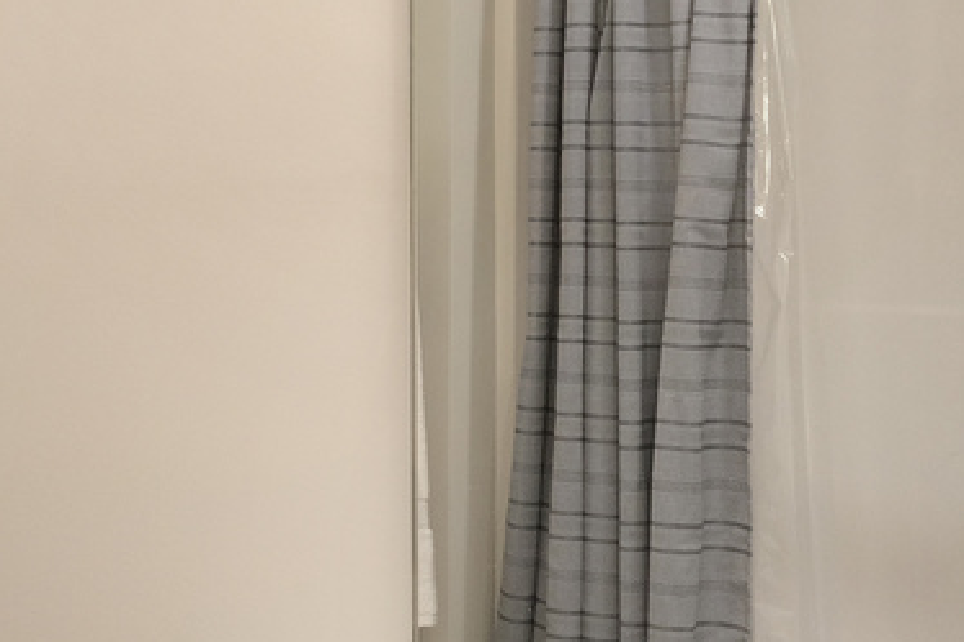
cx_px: -108
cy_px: 294
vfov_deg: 20.9
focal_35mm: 65
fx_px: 1740
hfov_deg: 28.1
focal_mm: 10
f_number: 11
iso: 800
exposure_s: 1/15
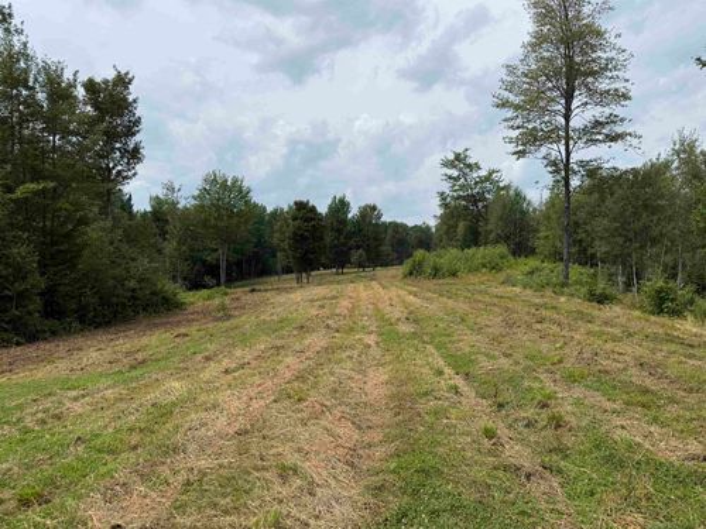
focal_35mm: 24
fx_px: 489
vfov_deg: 56.8
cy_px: 264
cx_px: 353
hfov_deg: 71.6
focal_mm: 6.76
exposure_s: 1/6173
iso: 80
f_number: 1.78
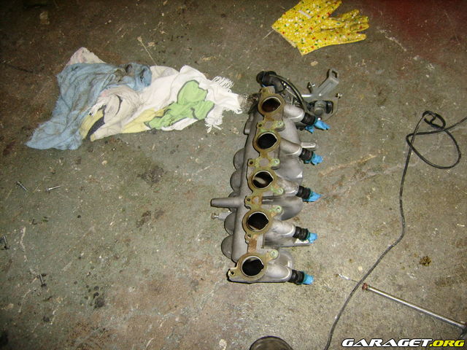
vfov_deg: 40.7
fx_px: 472
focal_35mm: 35
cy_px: 175
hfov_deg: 52.6
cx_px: 234
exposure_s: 1/30
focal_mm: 5.95
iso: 142
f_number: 2.8
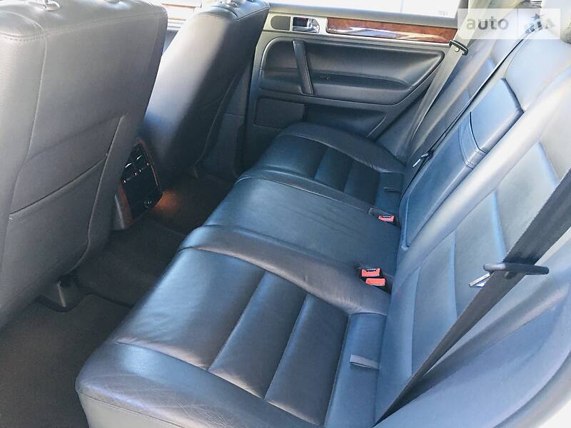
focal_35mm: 29
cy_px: 214
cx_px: 286
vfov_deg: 48.2
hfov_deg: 61.7
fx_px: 478
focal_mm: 4.2
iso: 200
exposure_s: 1/33
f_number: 2.2
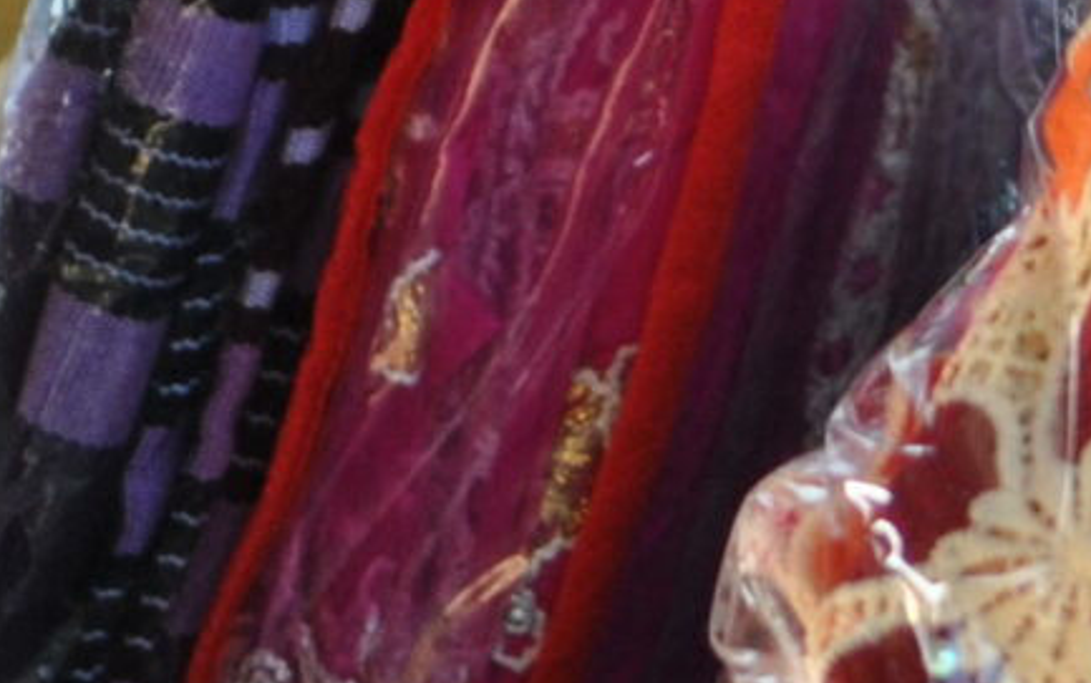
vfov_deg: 1.8
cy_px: -1018
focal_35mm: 724
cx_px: -698
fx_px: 21535
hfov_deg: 2.9
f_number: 5
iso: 200
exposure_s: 1/125
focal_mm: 80
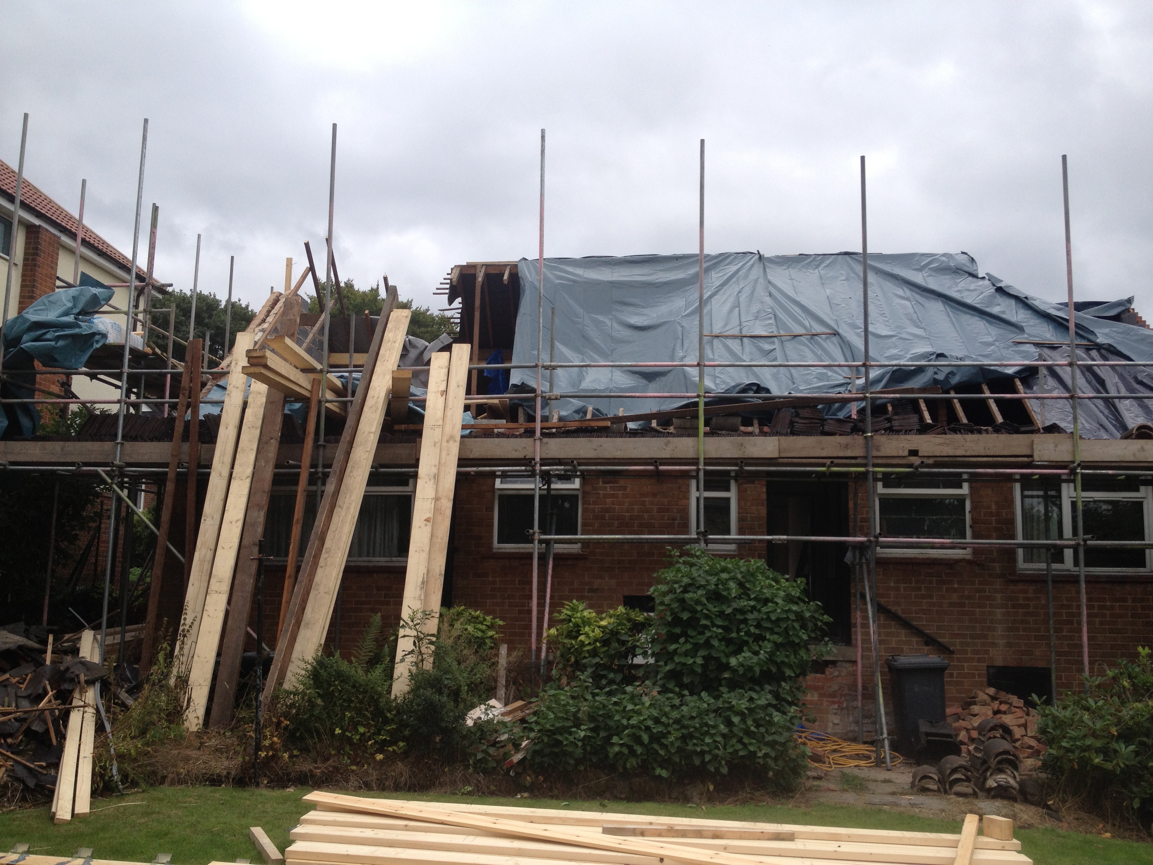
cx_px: 576
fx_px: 1166
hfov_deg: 52.6
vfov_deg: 40.7
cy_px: 432
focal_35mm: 35
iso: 50
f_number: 2.4
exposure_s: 1/484
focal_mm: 4.28
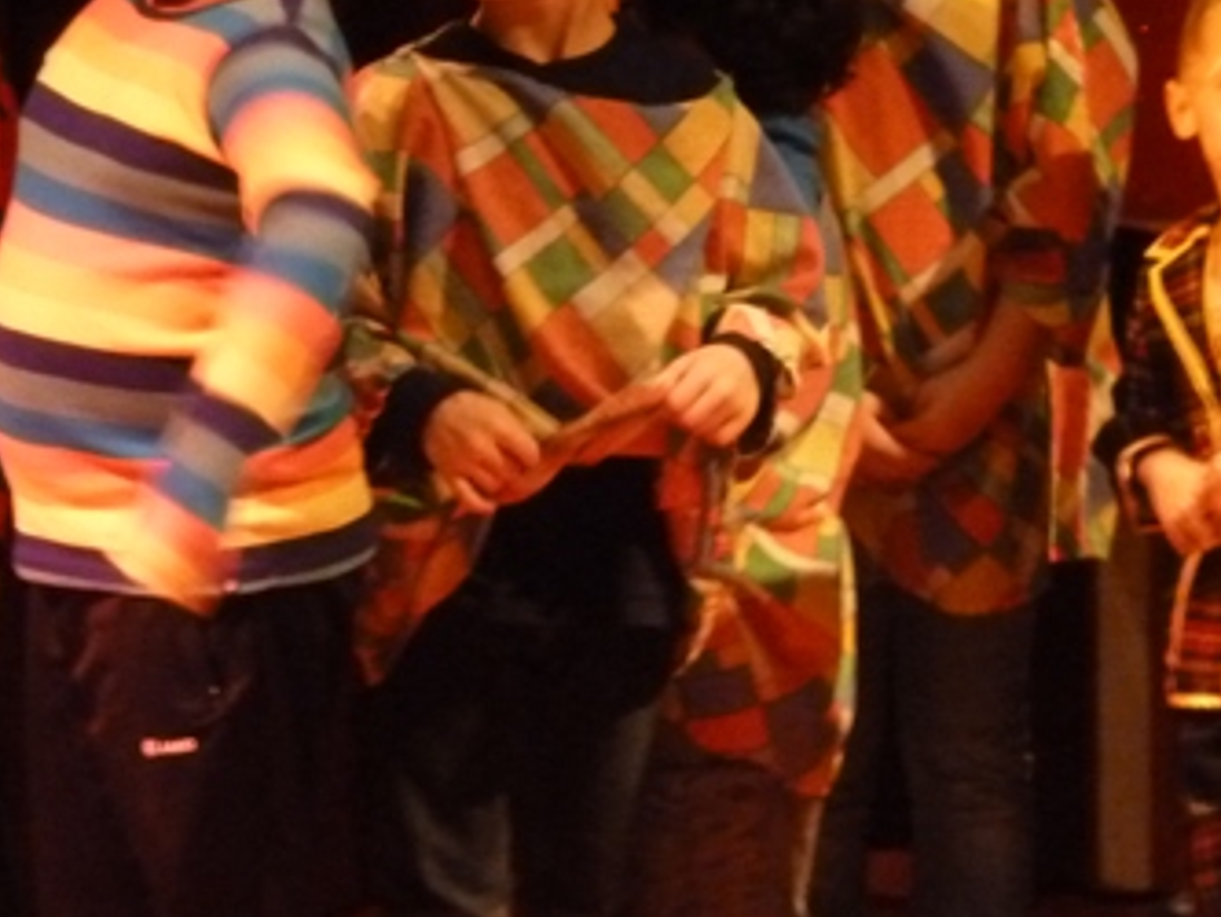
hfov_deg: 6.1
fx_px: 11468
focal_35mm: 325
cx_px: 172
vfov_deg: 4.6
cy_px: 378
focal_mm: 27.8
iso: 800
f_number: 4.5
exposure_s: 1/15
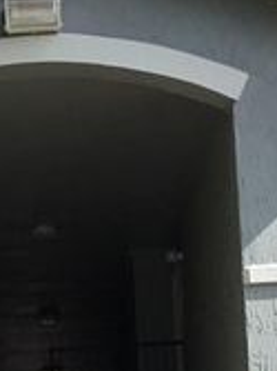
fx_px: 1325
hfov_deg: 11.9
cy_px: 505
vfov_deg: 15.1
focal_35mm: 124
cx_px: 51
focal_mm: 3.3
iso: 25
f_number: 2.4
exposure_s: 1/799
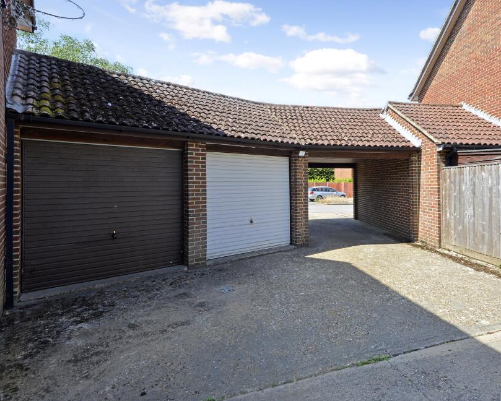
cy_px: 194
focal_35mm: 19
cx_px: 306
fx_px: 282
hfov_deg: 82.0
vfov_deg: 70.9
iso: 400
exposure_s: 1/80
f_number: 14
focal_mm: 16
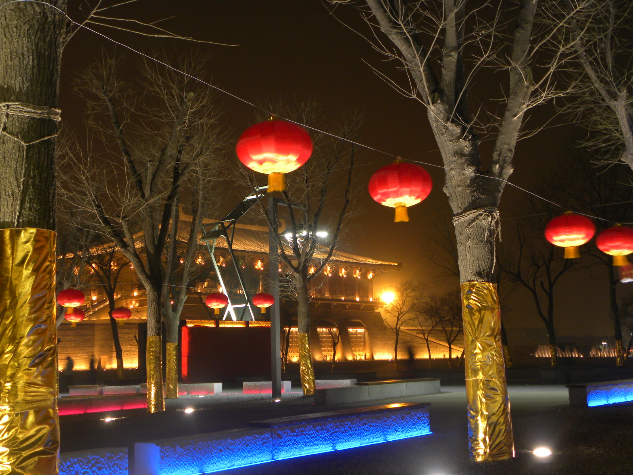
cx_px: 319
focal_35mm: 53
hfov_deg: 36.2
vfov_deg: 27.5
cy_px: 240
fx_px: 969
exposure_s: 1/1.2
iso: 64
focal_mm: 9.2
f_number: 3.5
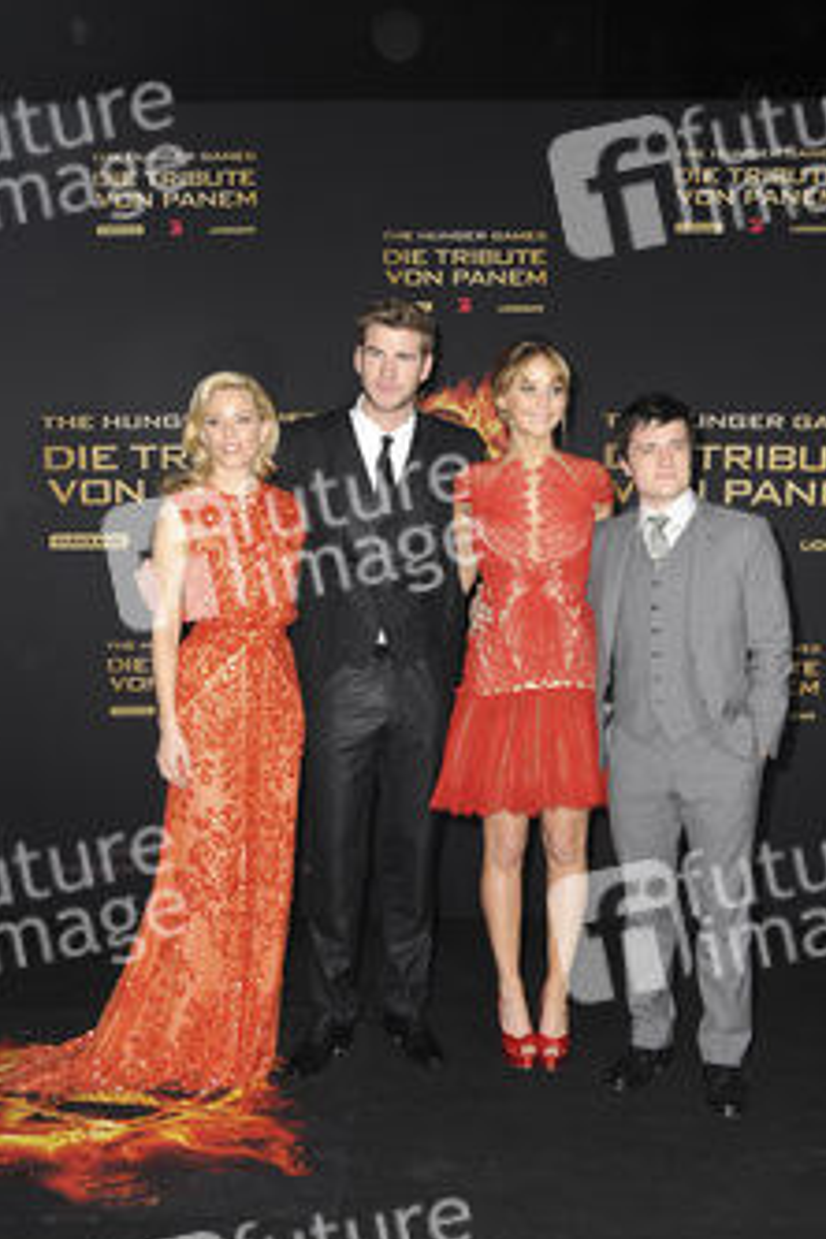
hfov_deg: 31.9
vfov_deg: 46.2
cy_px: 729
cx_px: 402
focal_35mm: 42
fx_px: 1445
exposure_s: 1/200
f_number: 5.6
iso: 200
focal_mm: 35
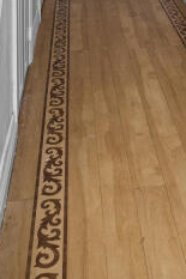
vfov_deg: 26.8
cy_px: -63
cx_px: 168
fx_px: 512
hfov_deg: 20.2
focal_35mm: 66
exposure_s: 1/2
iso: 160
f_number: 8
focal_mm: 10
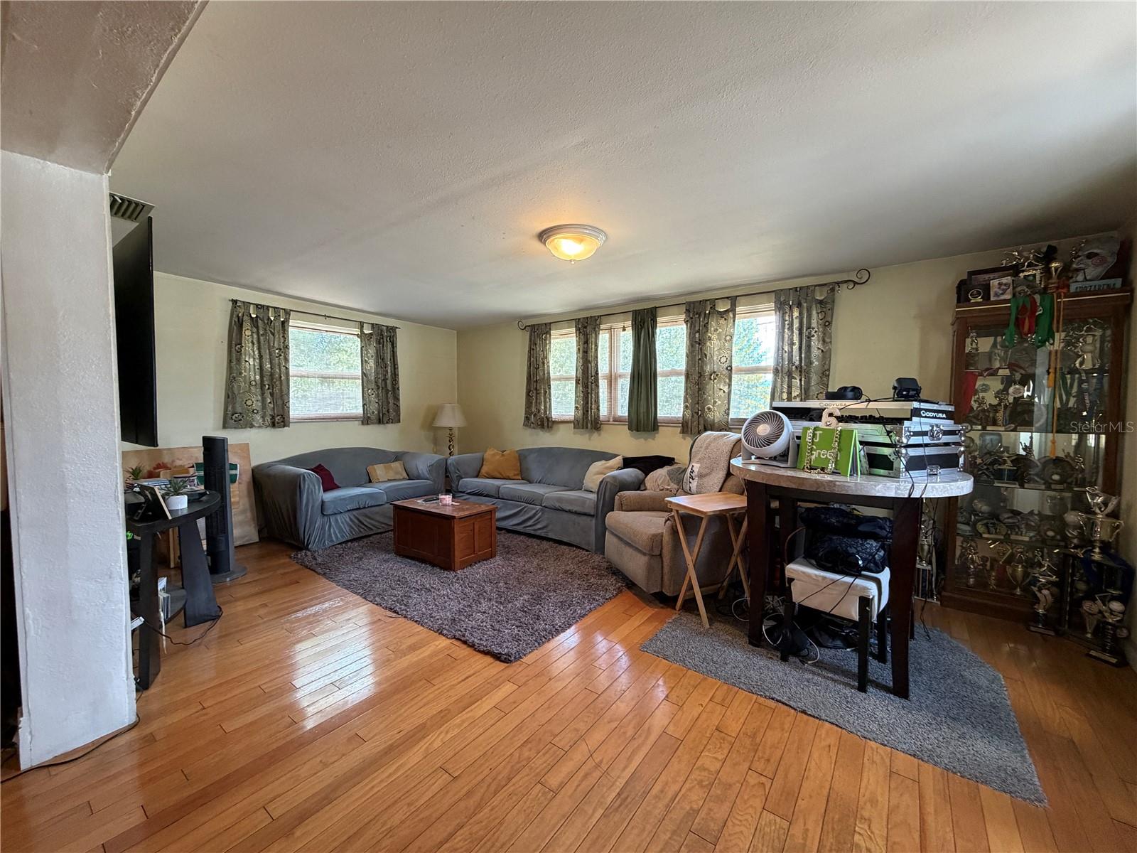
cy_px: 426
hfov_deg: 102.1
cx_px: 568
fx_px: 460
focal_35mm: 14
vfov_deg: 85.7
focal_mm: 2.22
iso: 320
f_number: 2.2
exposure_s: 1/60
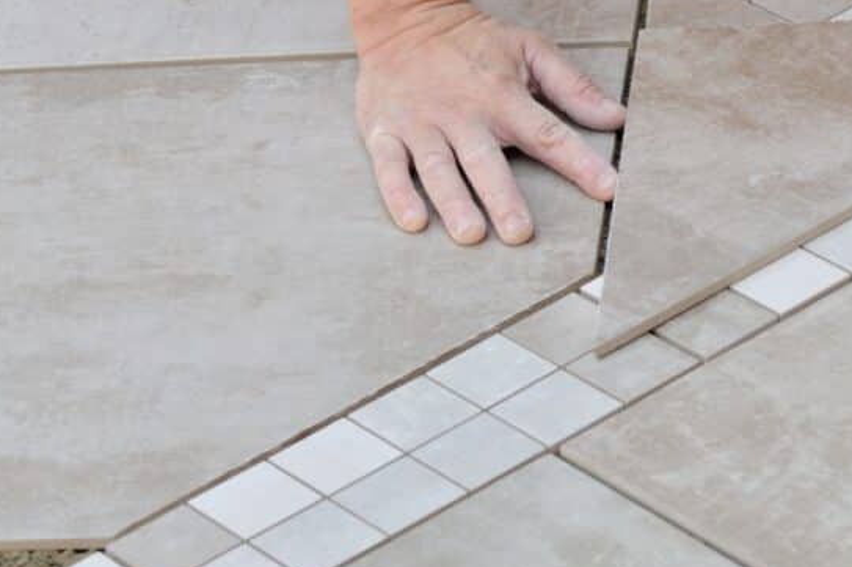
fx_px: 4682
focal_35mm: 198
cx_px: 792
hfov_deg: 10.3
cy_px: 118
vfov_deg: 6.9
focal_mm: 70
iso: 200
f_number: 5
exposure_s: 1/400
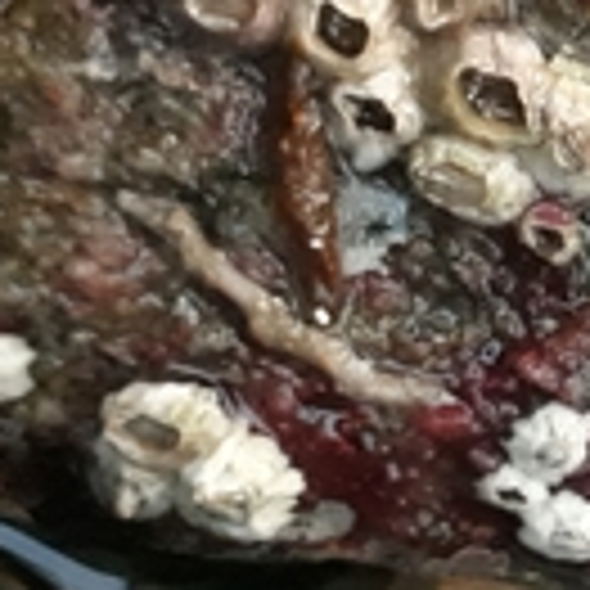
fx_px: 1215
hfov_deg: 25.0
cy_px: 567
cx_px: 678
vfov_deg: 26.1
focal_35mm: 63
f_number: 1.9
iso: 500
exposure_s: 1/17
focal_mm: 3.6
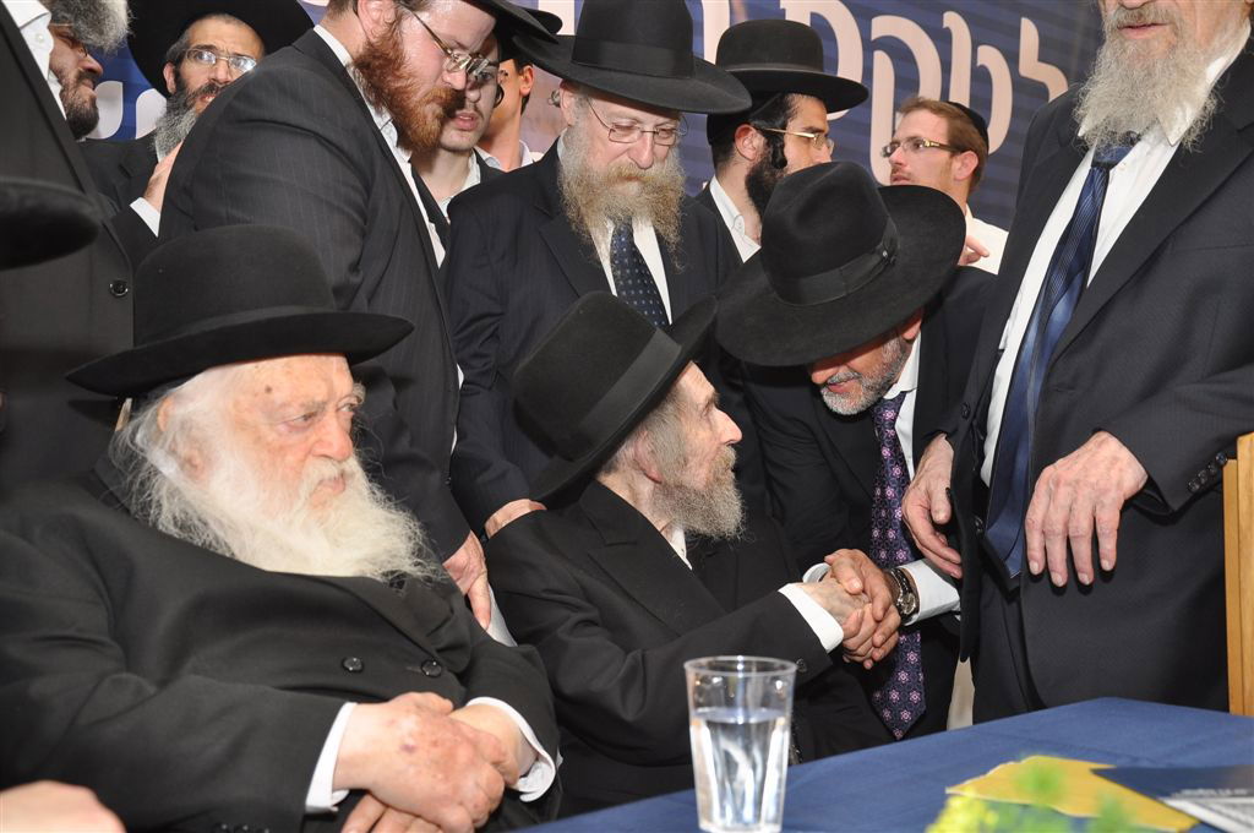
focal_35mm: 42
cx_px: 627
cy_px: 416
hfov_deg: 46.5
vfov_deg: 31.8
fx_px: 1461
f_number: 5
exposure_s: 1/60
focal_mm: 28
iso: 320
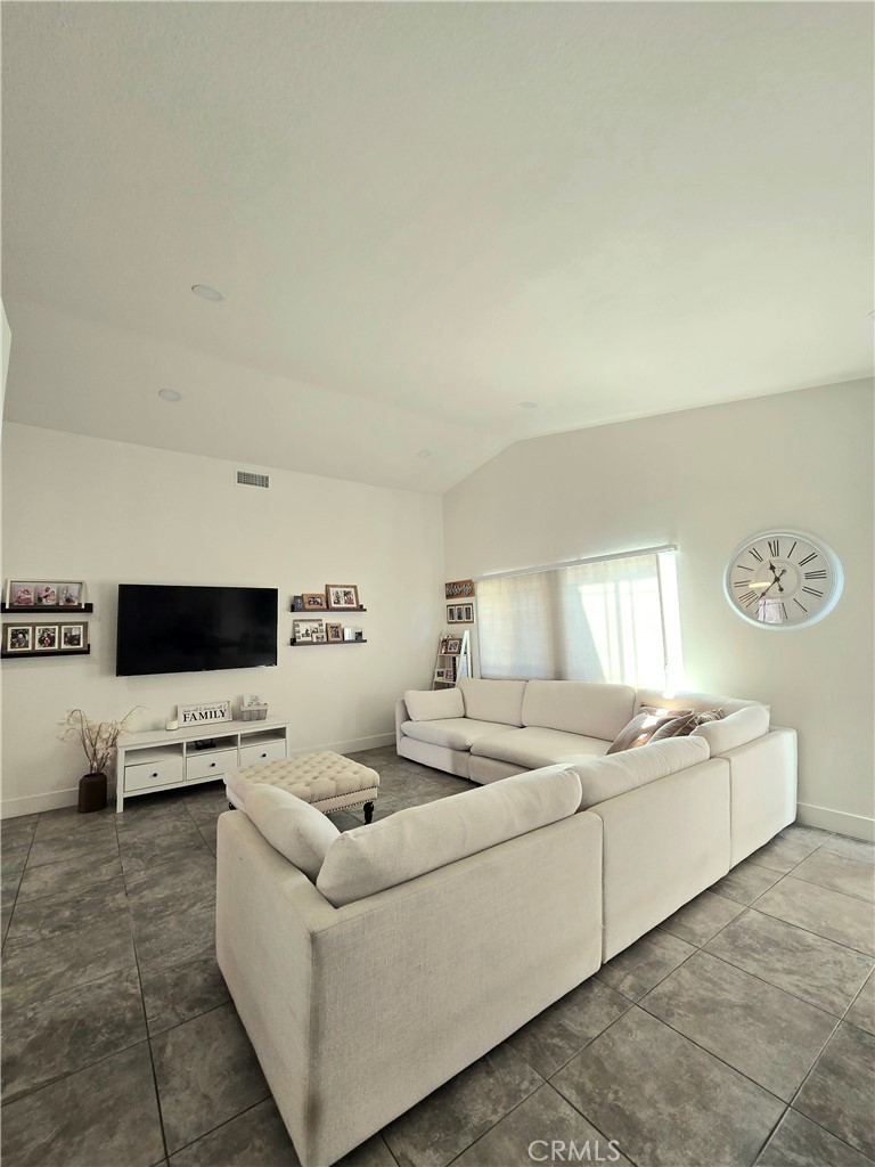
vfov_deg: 106.2
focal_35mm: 13
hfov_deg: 89.9
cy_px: 584
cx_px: 438
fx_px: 438
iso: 125
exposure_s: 1/60.2
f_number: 2.2
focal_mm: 2.2
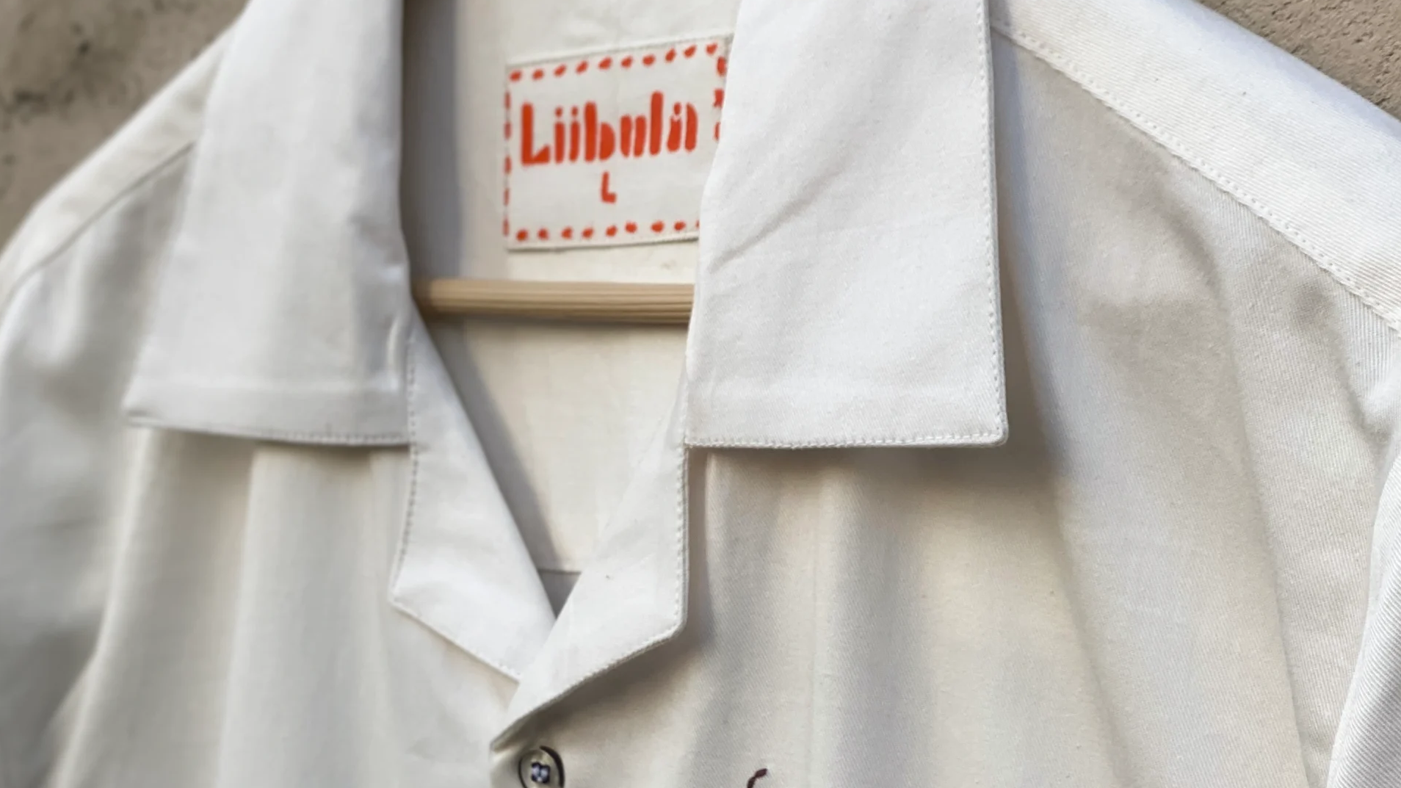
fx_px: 2823
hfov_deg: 27.9
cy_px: 513
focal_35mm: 76
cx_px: 698
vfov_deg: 15.9
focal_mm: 6
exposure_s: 1/292
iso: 20
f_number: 2
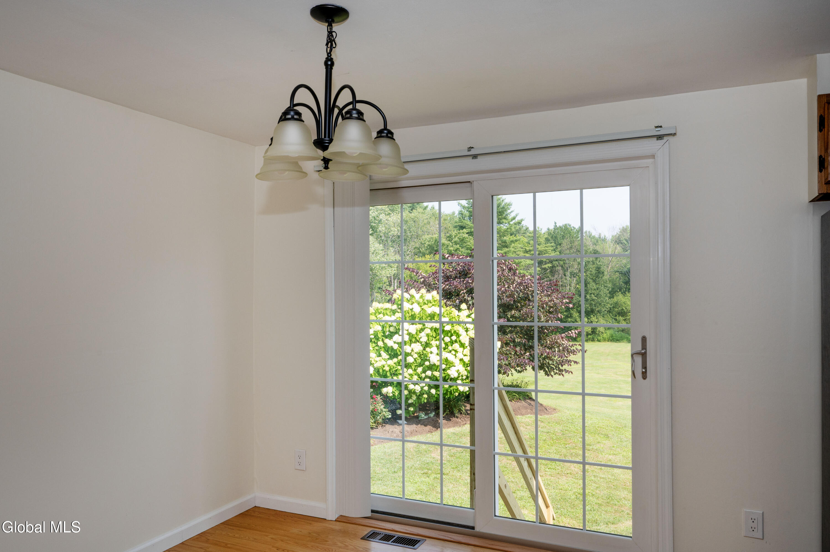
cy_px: 276
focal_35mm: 26
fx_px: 588
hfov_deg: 70.5
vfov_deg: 50.3
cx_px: 415
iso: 400
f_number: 11
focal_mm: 25.5
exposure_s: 1/180
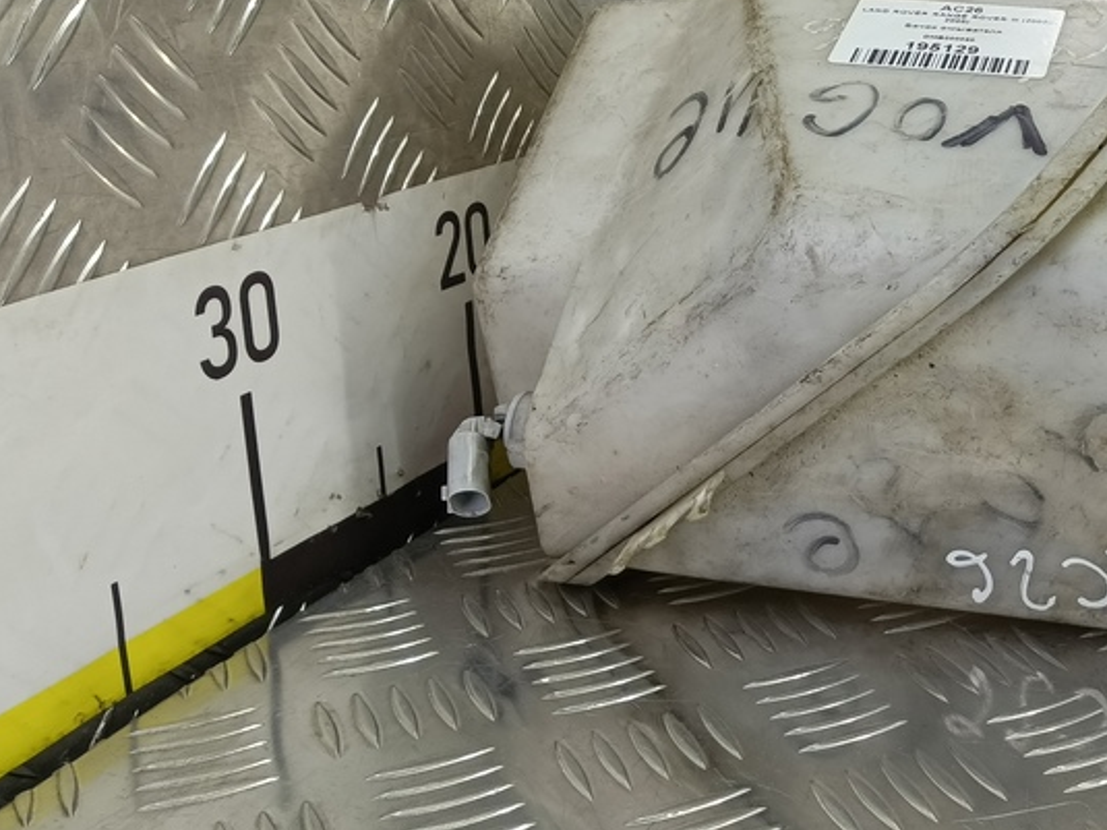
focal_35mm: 44
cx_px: 975
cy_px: 325
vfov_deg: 32.7
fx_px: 1407
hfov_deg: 40.1
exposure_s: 1/50
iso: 128
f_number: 1.6
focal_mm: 4.11
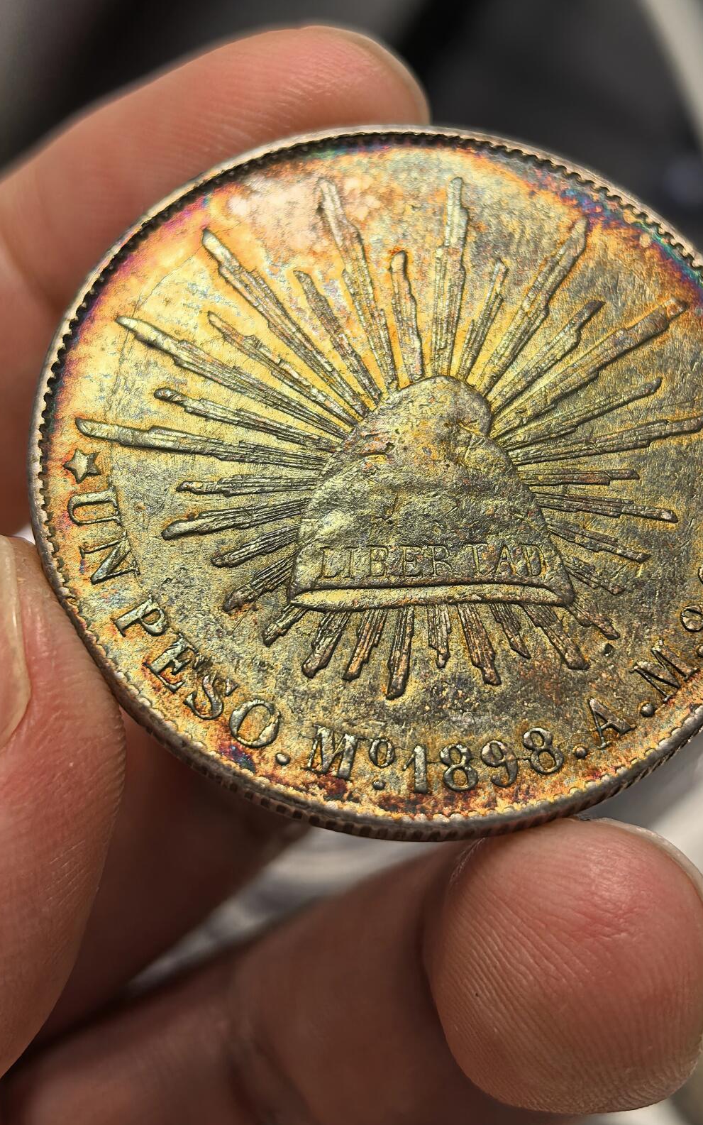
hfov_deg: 20.0
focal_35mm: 65
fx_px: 1992
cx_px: 428
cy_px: 501
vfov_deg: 31.5
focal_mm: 6.98
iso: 80
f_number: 2
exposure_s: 1/100
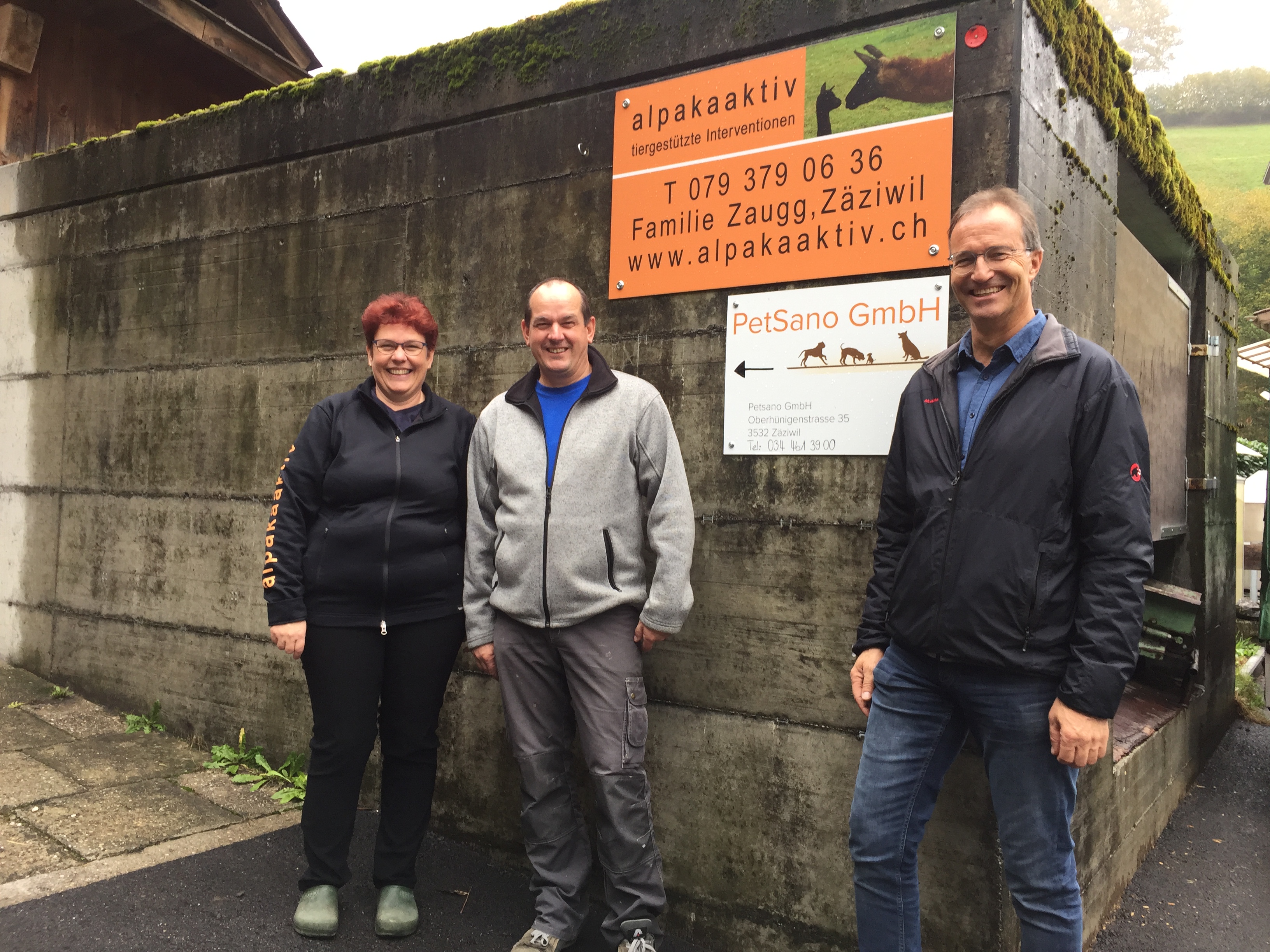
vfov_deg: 48.2
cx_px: 635
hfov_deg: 61.7
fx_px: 1064
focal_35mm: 29
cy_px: 476
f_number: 2.2
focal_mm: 4.15
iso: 50
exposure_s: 1/100
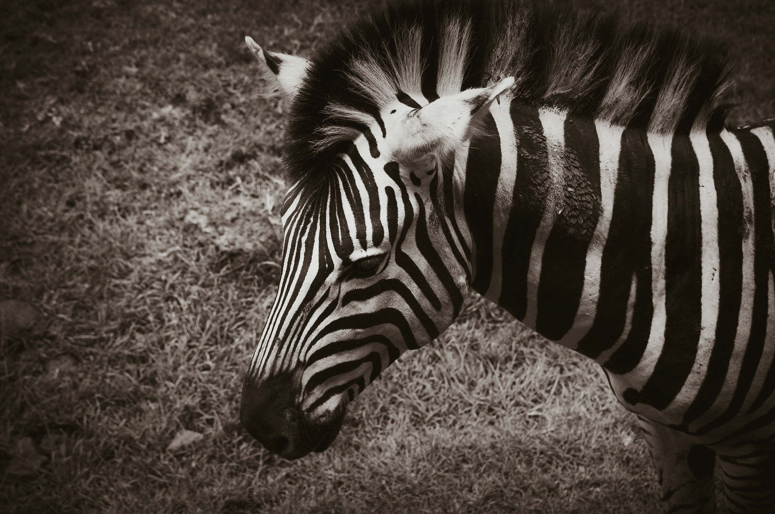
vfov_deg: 23.7
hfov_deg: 35.1
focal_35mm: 57
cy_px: 257
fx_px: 1225
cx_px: 388
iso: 200
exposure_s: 1/640
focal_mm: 38
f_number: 5.6
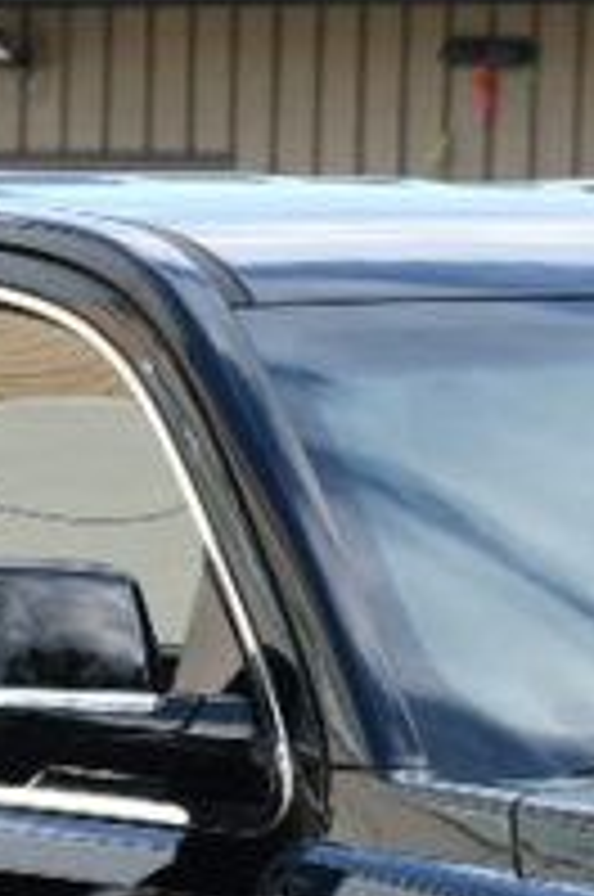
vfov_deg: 3.3
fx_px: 15745
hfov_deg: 2.2
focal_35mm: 634
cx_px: 688
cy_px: 887
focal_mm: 82
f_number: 7.1
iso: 200
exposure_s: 1/250
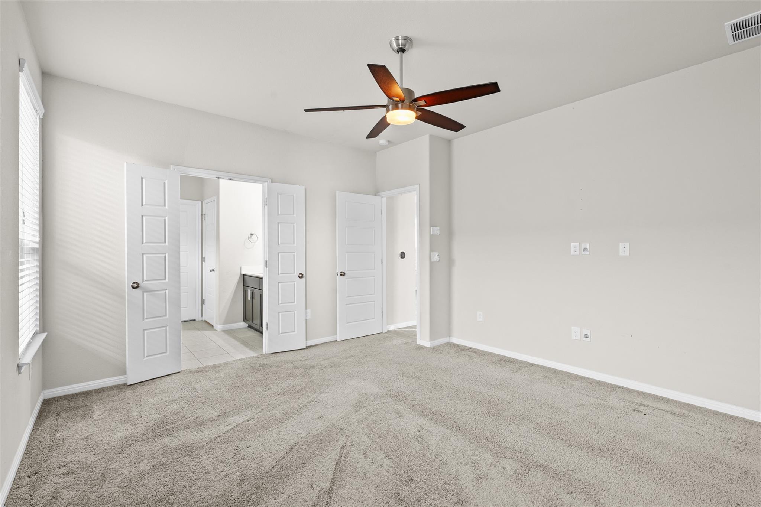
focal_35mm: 16
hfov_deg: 96.7
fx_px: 338
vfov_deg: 73.7
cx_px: 380
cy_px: 254
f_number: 9
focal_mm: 16
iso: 320
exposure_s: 1.6
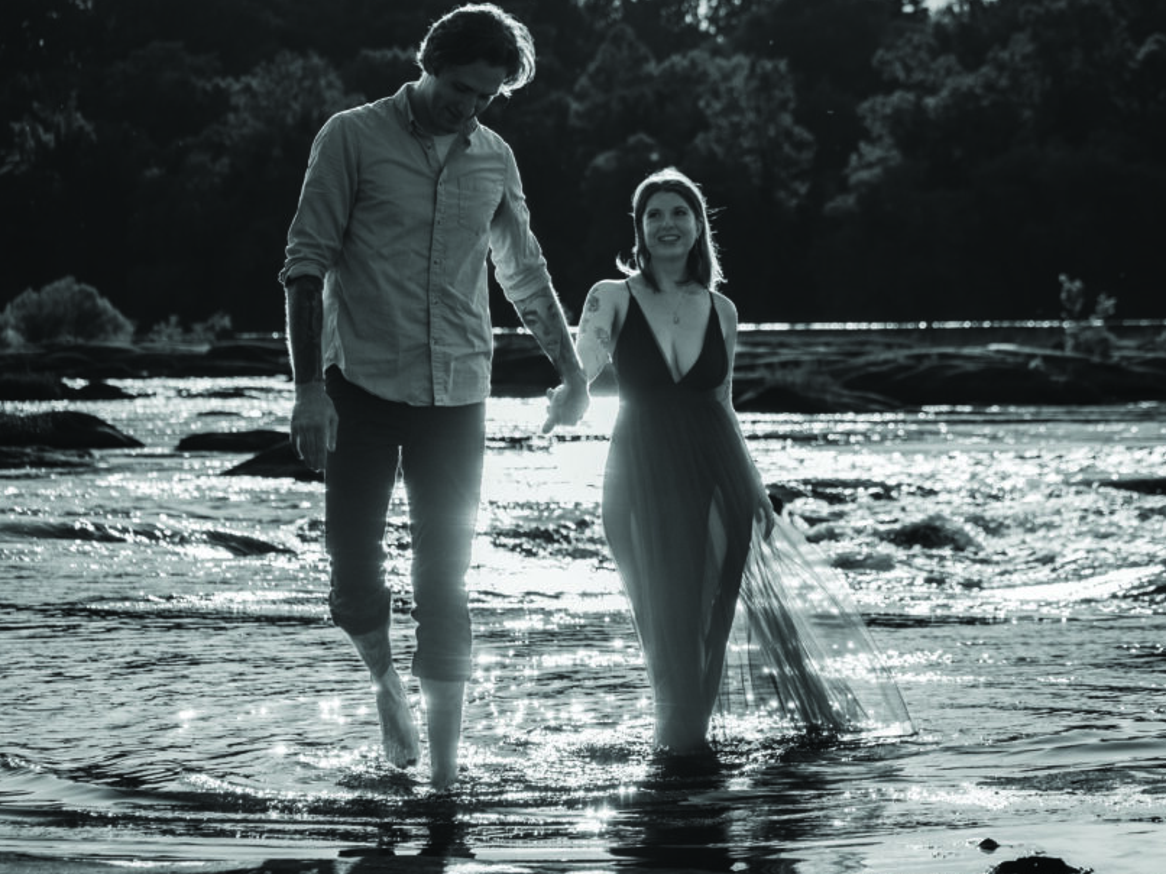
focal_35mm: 132
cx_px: 654
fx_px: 4445
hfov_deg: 14.9
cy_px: 429
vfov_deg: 11.2
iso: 100
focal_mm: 72
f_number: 4.8
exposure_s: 1/2500
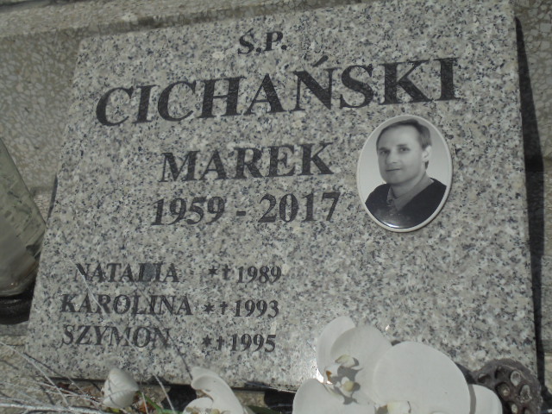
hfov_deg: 49.0
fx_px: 606
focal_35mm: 38
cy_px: 207
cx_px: 276
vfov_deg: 37.7
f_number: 13.3
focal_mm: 6.9
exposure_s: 1/400
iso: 100
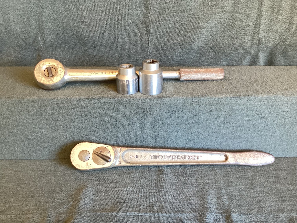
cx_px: 148
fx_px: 266
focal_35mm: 31
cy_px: 112
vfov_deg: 45.4
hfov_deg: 58.3
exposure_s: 1/60
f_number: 2.4
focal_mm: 3.3
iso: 160
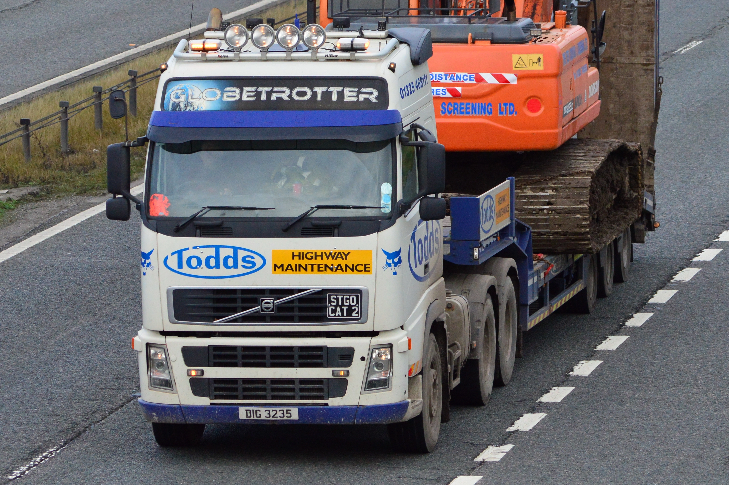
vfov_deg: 4.2
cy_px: 160
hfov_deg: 6.3
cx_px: 356
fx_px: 6656
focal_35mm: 329
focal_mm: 120
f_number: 6.3
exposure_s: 1/640
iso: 800
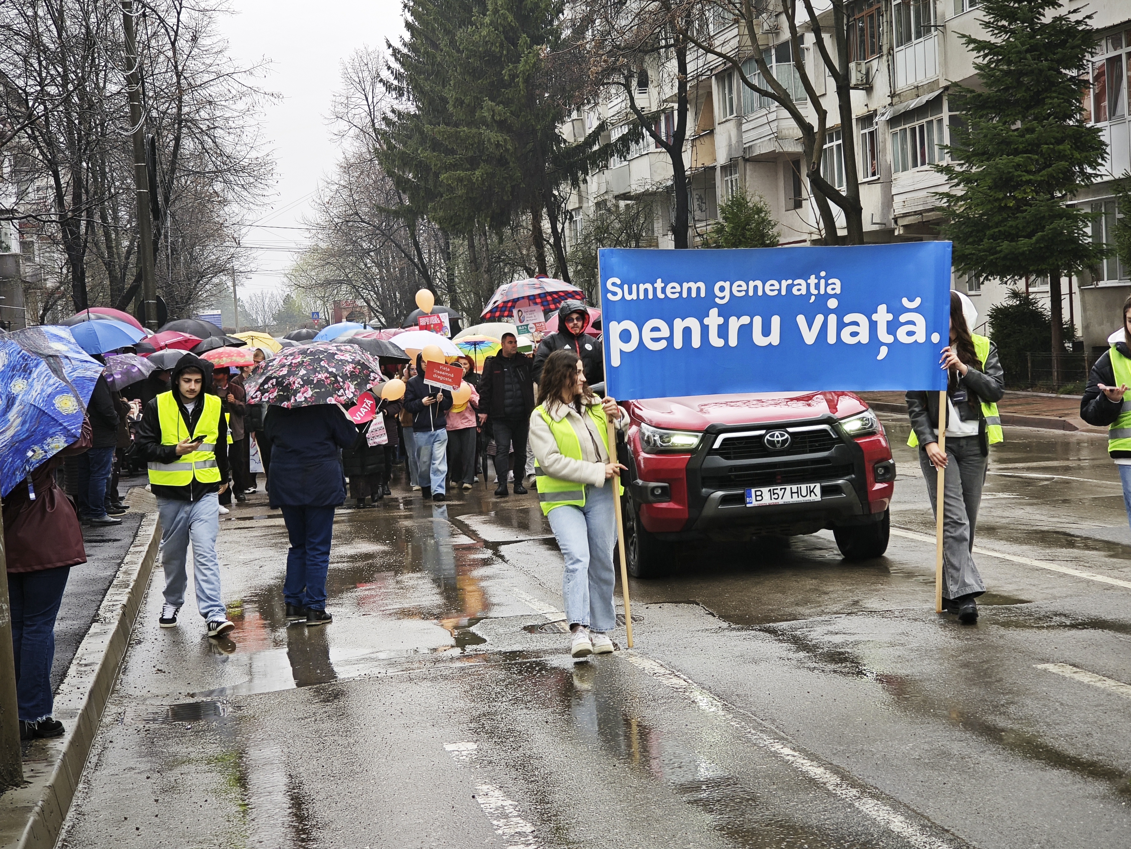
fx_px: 2450
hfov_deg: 26.0
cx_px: 566
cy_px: 424
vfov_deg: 19.6
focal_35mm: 75
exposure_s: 1/218
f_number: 2
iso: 50
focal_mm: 7.06
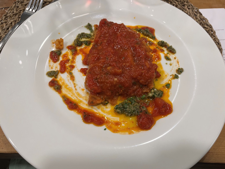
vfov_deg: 53.1
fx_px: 169
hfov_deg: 67.3
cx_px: 112
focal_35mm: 26
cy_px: 84
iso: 64
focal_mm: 5.1
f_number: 1.6
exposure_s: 1/100
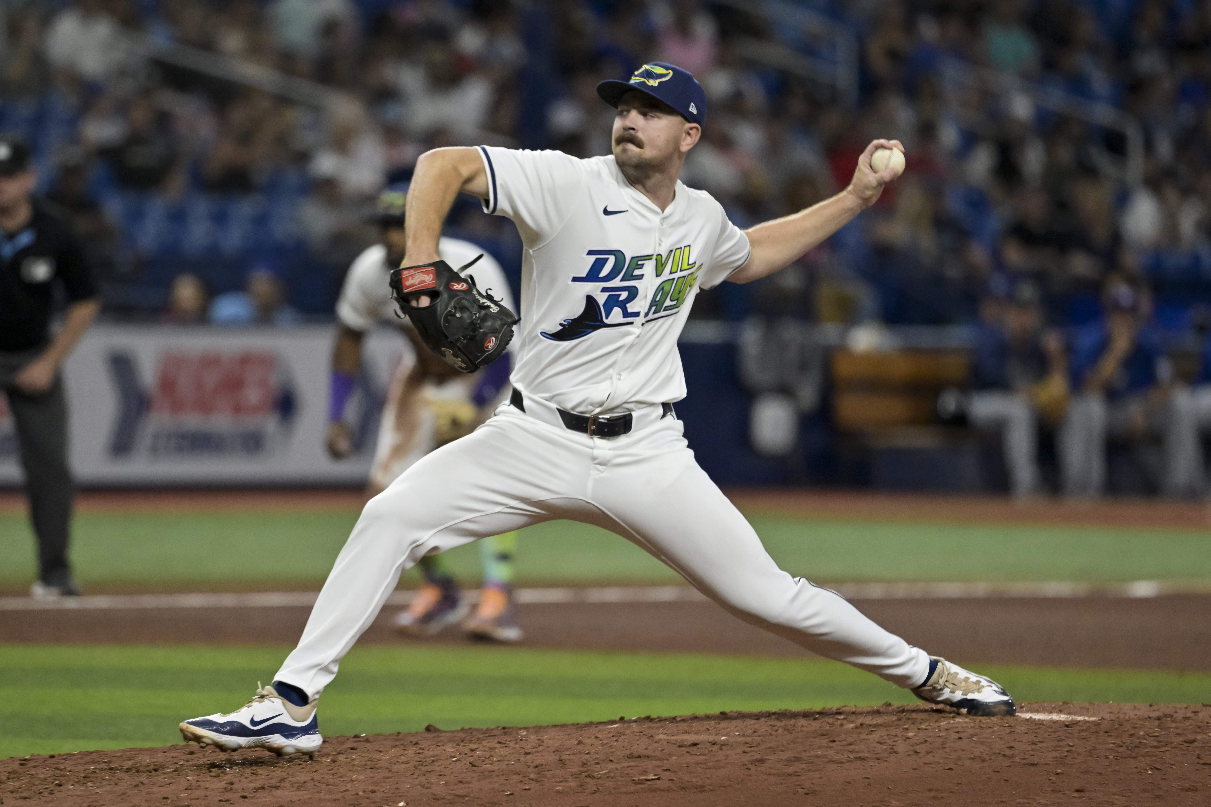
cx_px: 606
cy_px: 404
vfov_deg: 2.7
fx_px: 16818
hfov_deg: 4.1
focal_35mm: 500
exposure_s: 1/1250
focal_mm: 500
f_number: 5.6
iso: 5000
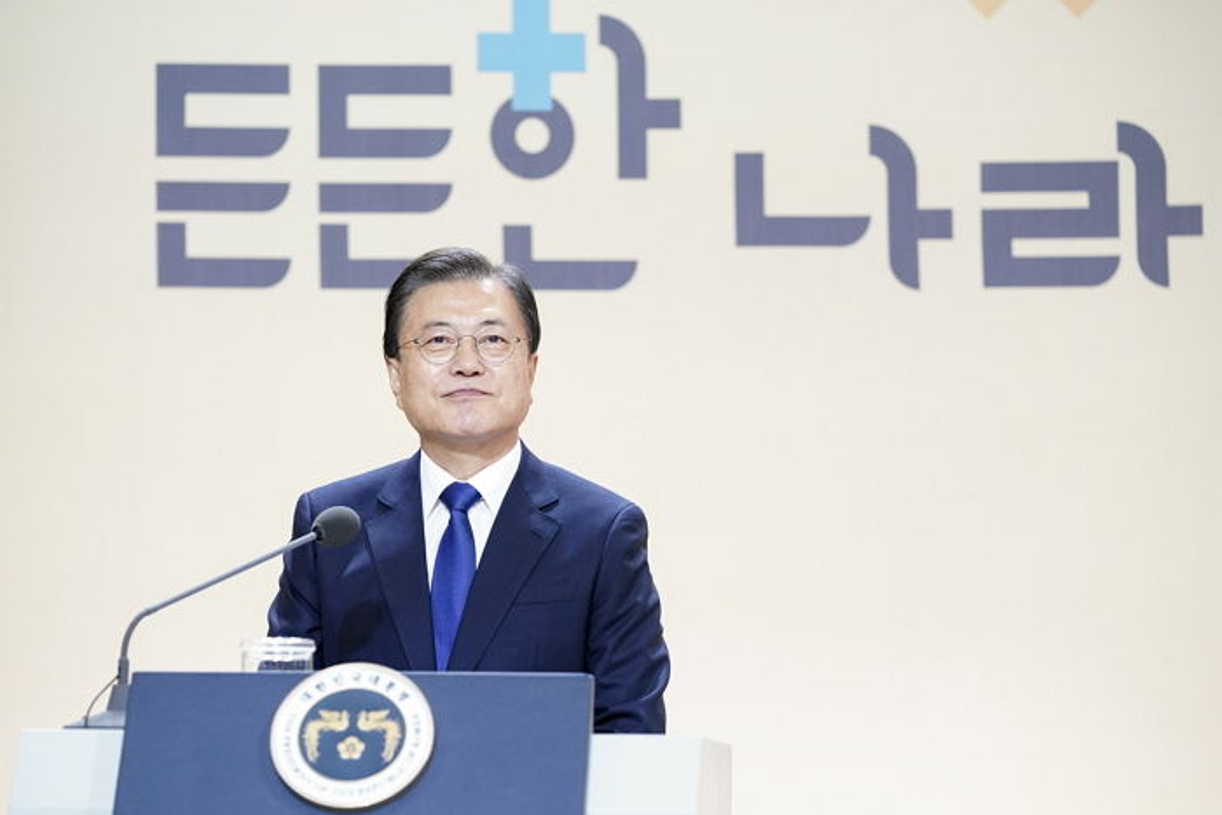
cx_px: 611
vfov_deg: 10.5
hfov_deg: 15.6
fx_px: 4447
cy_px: 408
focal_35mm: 131
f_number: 3.5
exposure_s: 1/400
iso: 3200
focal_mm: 131
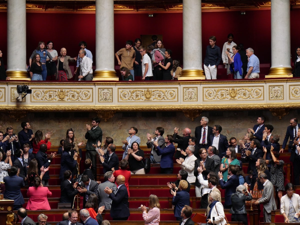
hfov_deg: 17.3
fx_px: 988
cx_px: 150
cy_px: 112
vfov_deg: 13.0
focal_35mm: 114
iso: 1600
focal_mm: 57
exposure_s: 1/60
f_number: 5.6
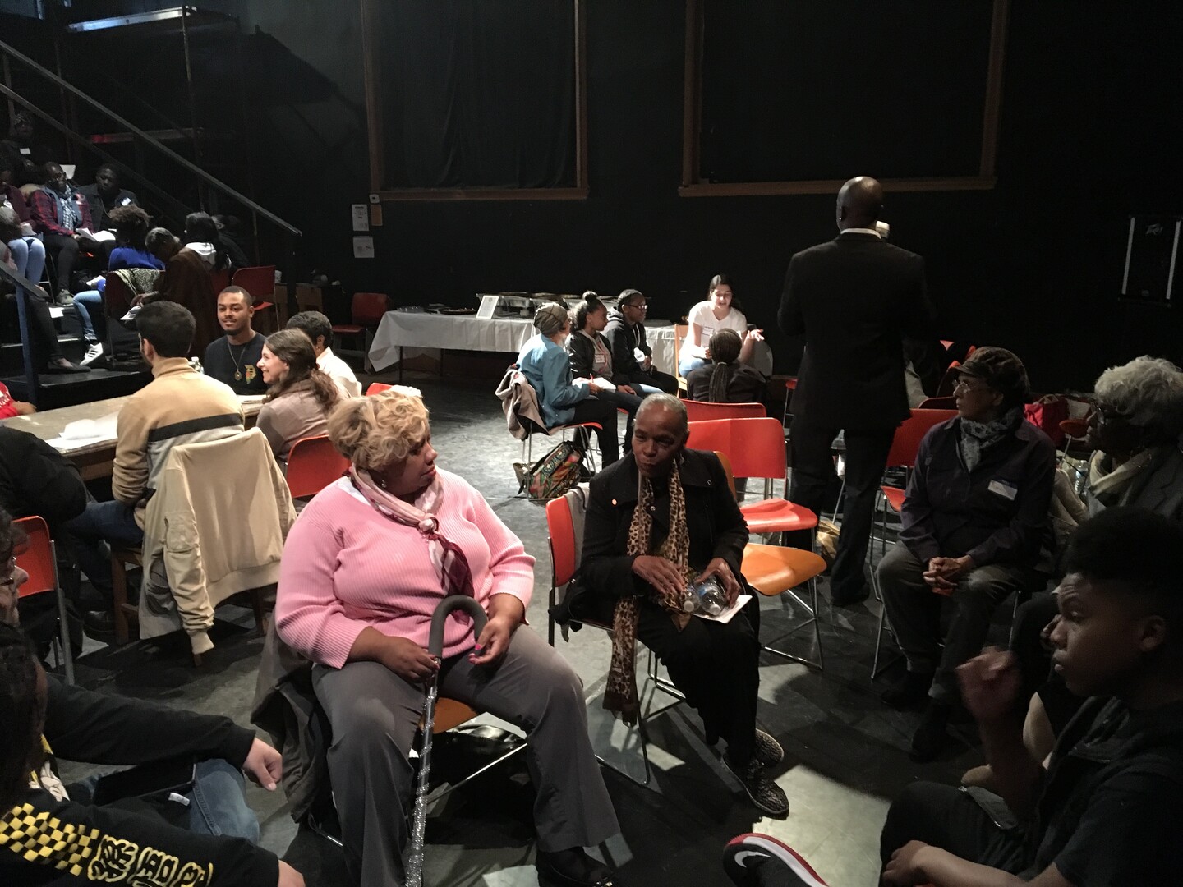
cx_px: 592
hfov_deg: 61.7
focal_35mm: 29
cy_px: 444
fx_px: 991
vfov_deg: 48.2
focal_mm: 4.15
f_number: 2.2
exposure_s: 1/15
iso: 250
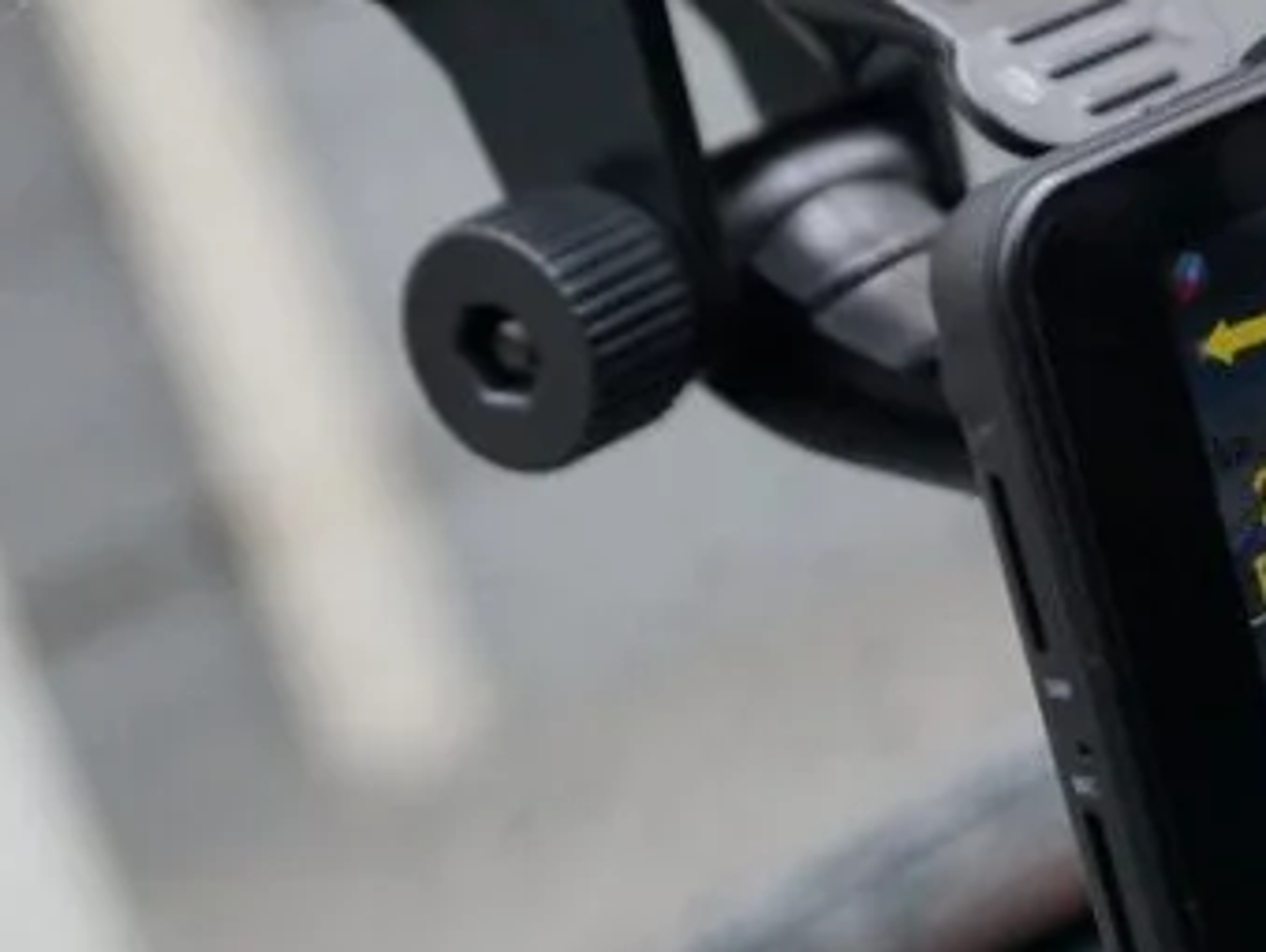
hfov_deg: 12.7
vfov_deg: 9.7
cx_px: 1240
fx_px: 5602
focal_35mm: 153
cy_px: 437
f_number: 5.6
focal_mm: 50
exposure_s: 1/125
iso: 3200
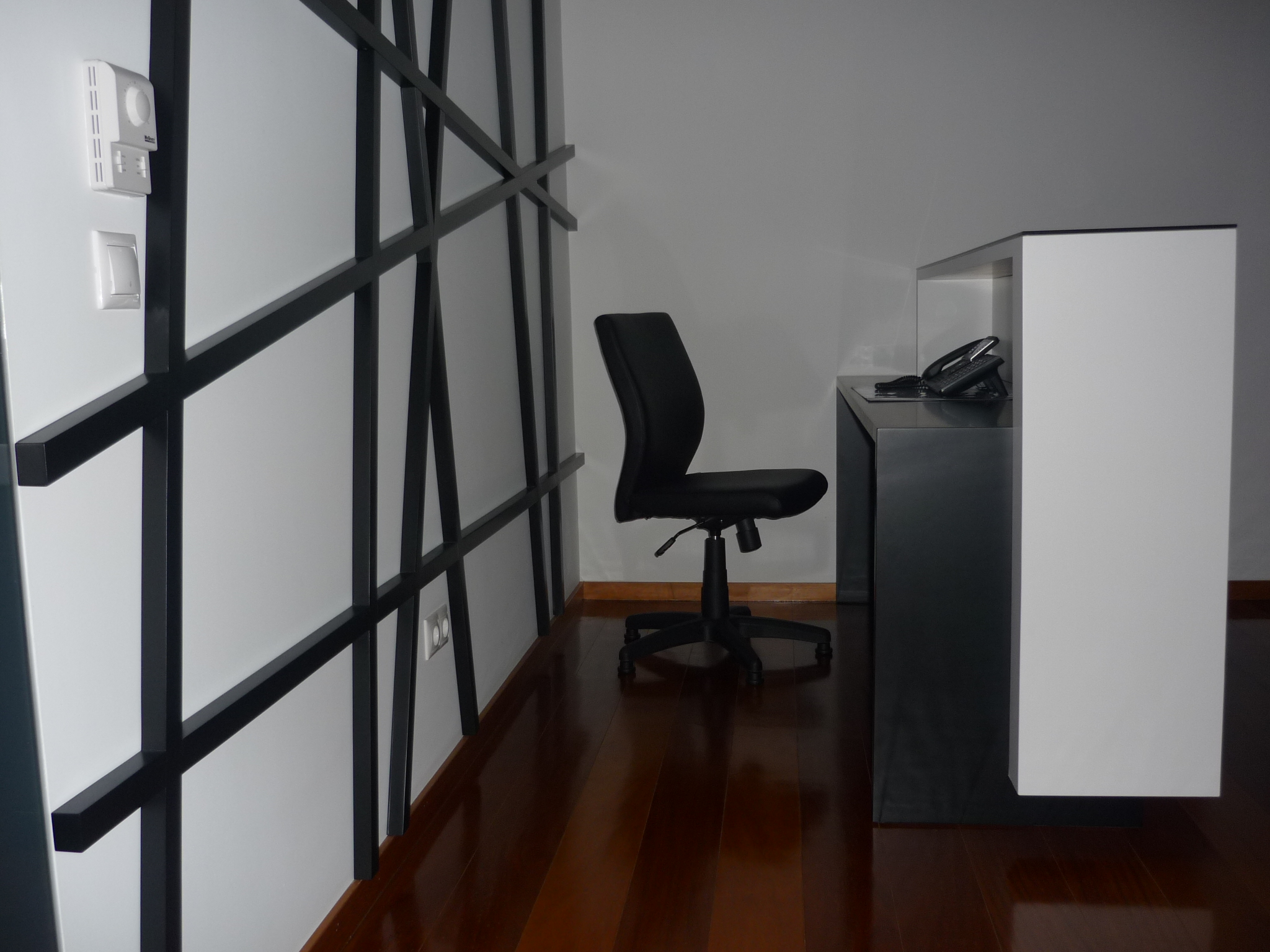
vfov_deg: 42.9
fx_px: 1211
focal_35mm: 33
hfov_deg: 55.4
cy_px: 476
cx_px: 635
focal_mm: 5.5
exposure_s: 1/30
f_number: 2.8
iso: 100
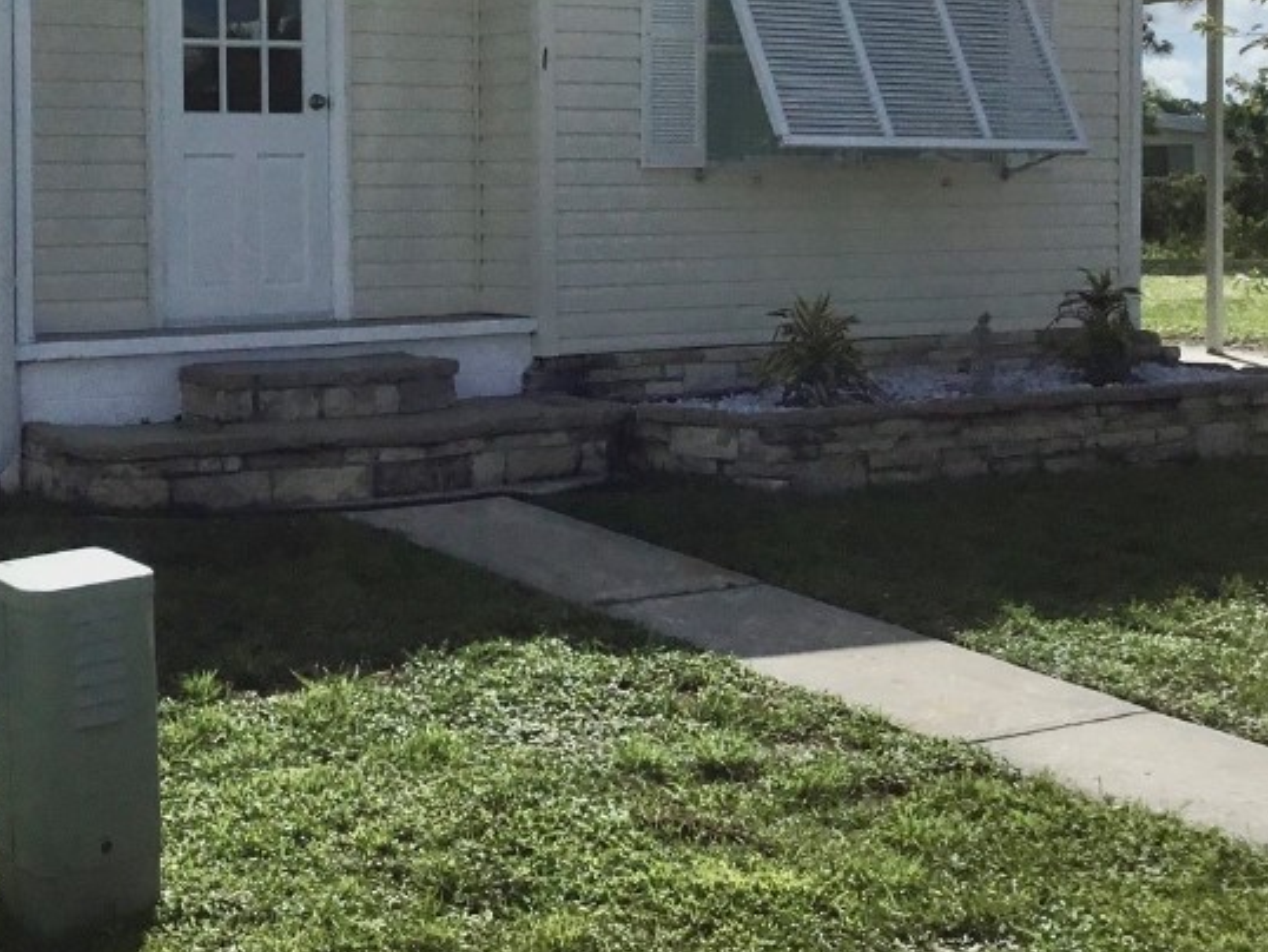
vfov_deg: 24.5
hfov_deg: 32.2
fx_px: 2162
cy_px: 222
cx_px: 344
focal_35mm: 59
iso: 25
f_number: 2.4
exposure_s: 1/3704
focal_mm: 3.3
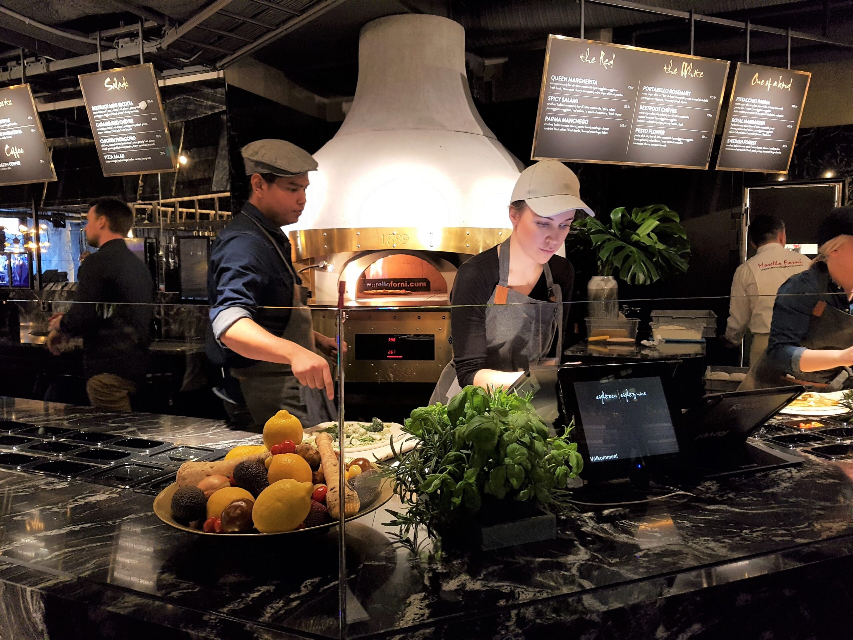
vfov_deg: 53.1
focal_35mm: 26
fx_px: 641
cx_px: 426
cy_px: 320
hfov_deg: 67.3
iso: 400
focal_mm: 4.2
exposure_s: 1/50
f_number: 1.7
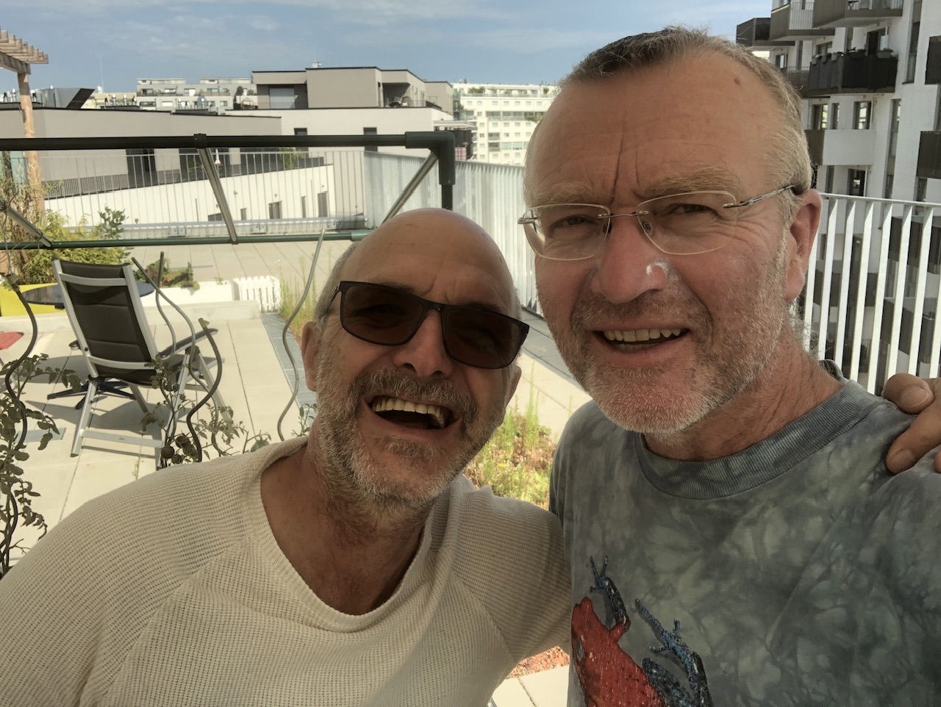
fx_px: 871
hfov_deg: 56.8
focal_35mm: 32
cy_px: 354
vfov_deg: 44.2
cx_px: 470
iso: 20
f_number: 2.2
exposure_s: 1/480
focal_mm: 2.87
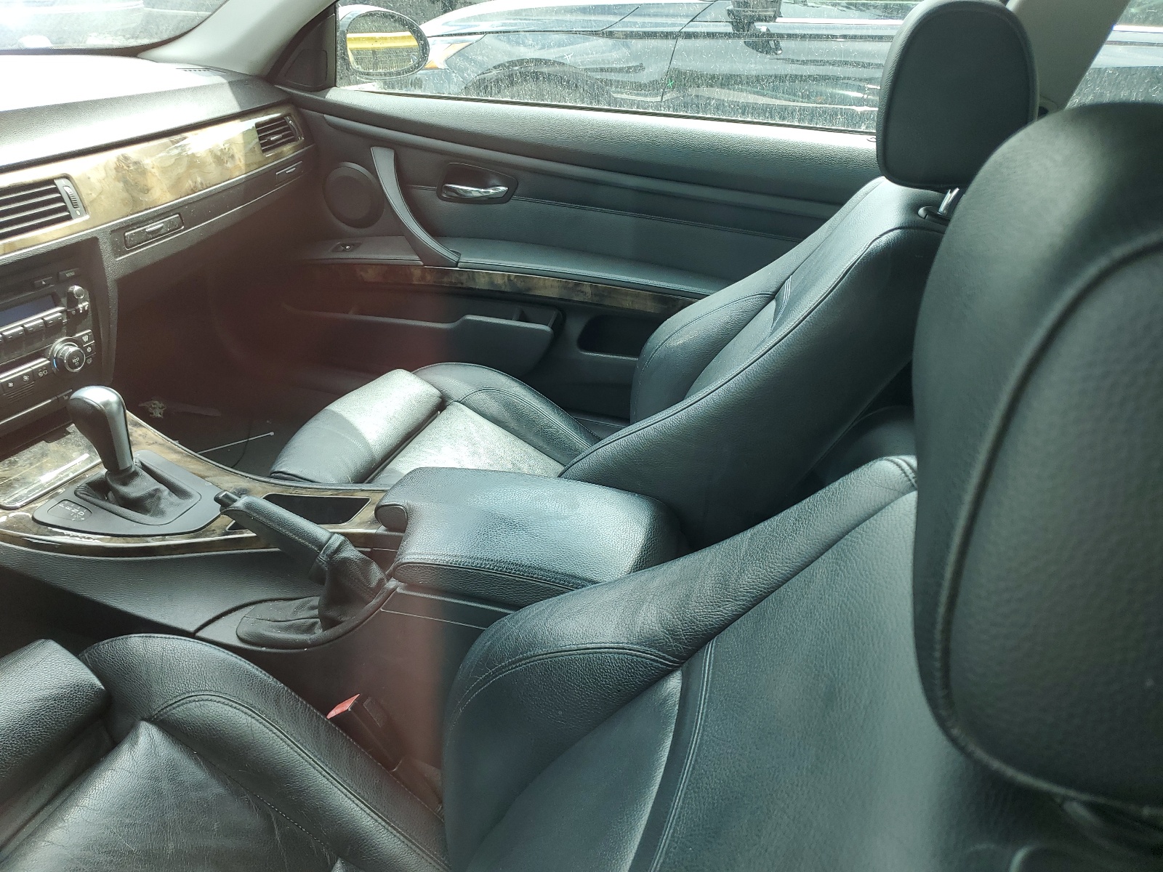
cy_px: 436
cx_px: 582
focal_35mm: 26
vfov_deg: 53.1
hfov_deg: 67.3
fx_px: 874
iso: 50
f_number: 1.5
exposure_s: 1/172
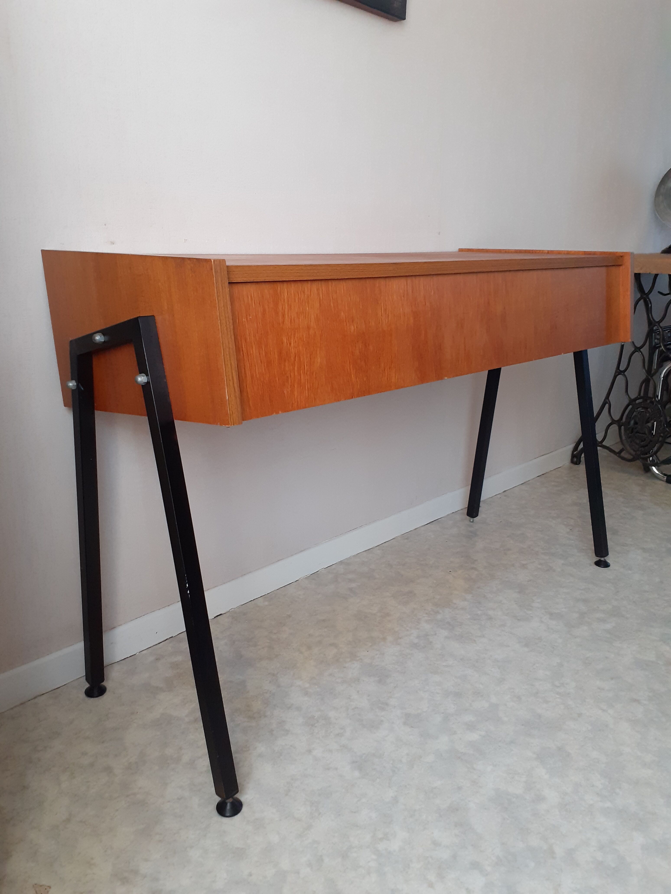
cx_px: 336
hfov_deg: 51.4
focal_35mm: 27
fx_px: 698
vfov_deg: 65.3
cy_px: 447
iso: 160
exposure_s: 1/50
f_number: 1.9
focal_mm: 3.6
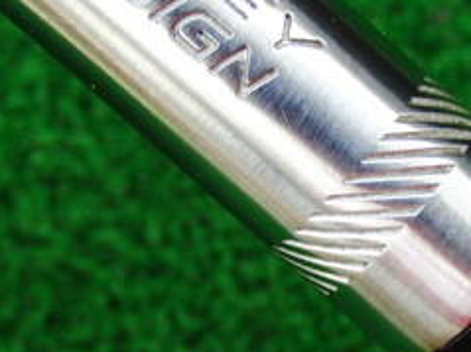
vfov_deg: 14.9
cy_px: 236
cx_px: 408
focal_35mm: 99
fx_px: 1346
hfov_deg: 19.5
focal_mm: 6.42
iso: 400
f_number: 3.6
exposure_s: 1/50
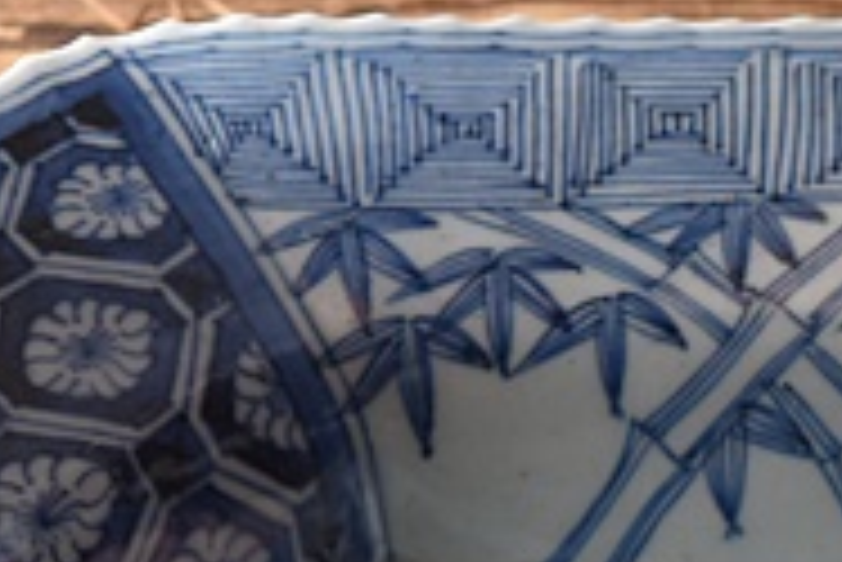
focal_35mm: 477
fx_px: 11162
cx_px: 1076
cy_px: 724
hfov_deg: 4.3
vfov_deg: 2.9
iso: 200
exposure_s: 1/8
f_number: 5.6
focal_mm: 55
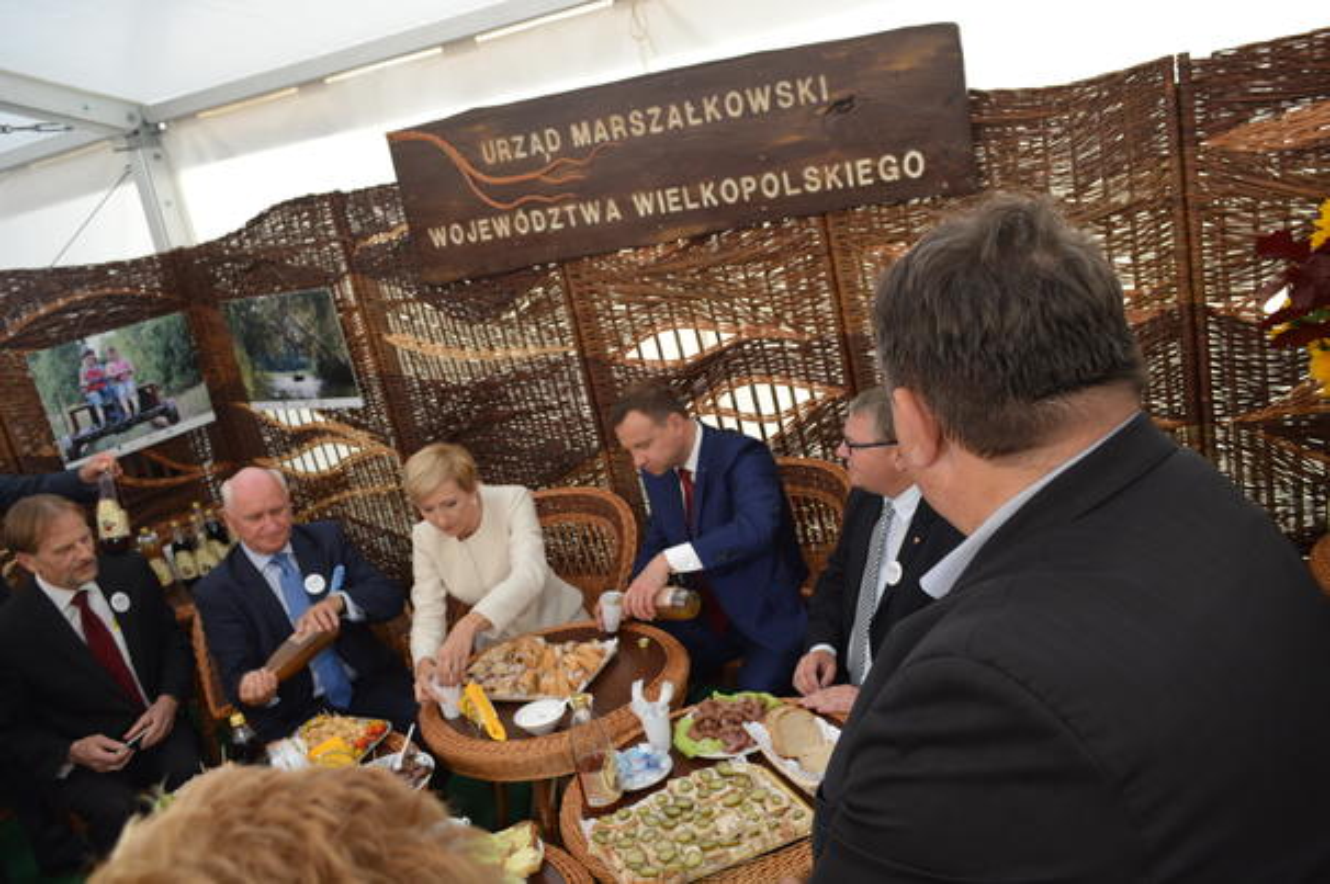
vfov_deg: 43.5
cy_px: 442
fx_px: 1107
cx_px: 665
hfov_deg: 62.0
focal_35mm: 30
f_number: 5.6
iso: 400
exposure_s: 1/125
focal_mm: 20
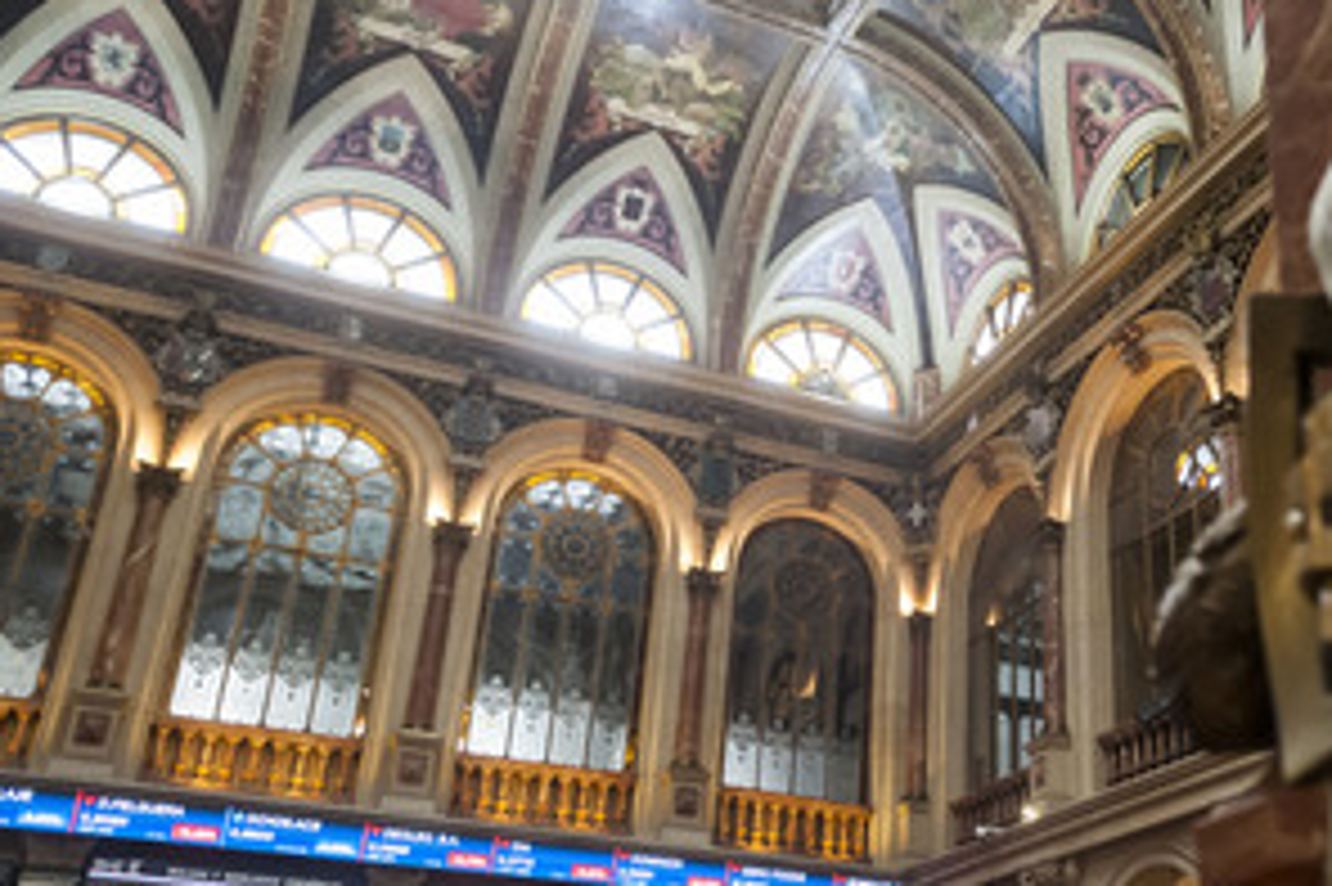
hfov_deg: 48.4
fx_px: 1433
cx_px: 954
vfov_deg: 34.4
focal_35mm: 39
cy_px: 463
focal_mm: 17
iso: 2000
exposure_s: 1/200
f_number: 2.8
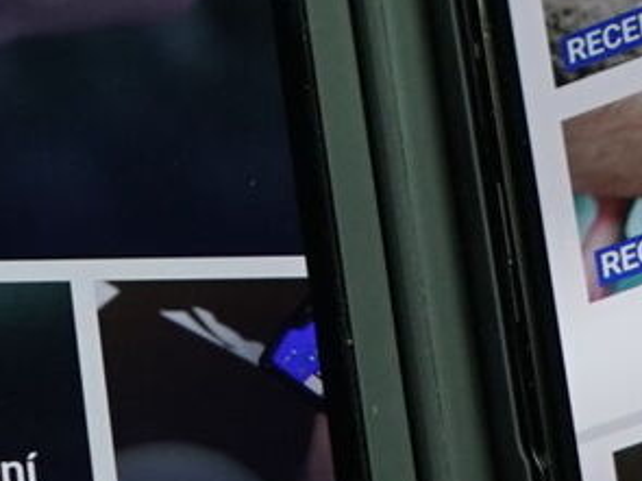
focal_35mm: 257
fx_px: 4764
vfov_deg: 5.8
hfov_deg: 7.7
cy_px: 340
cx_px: 400
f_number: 4
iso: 1000
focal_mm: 41
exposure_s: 1/320
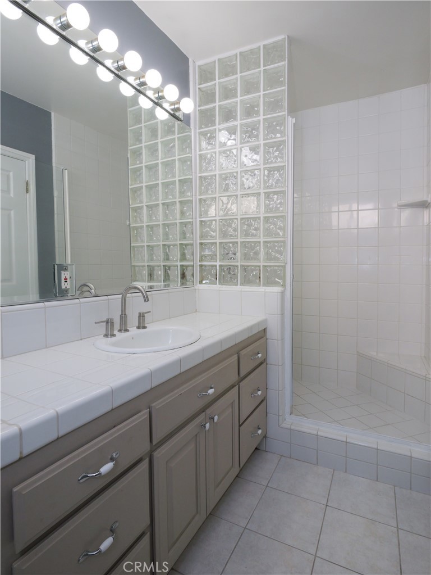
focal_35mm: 18
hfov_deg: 71.6
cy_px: 288
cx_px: 216
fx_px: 299
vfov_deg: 87.7
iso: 1250
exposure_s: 1/125
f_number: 8
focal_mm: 9
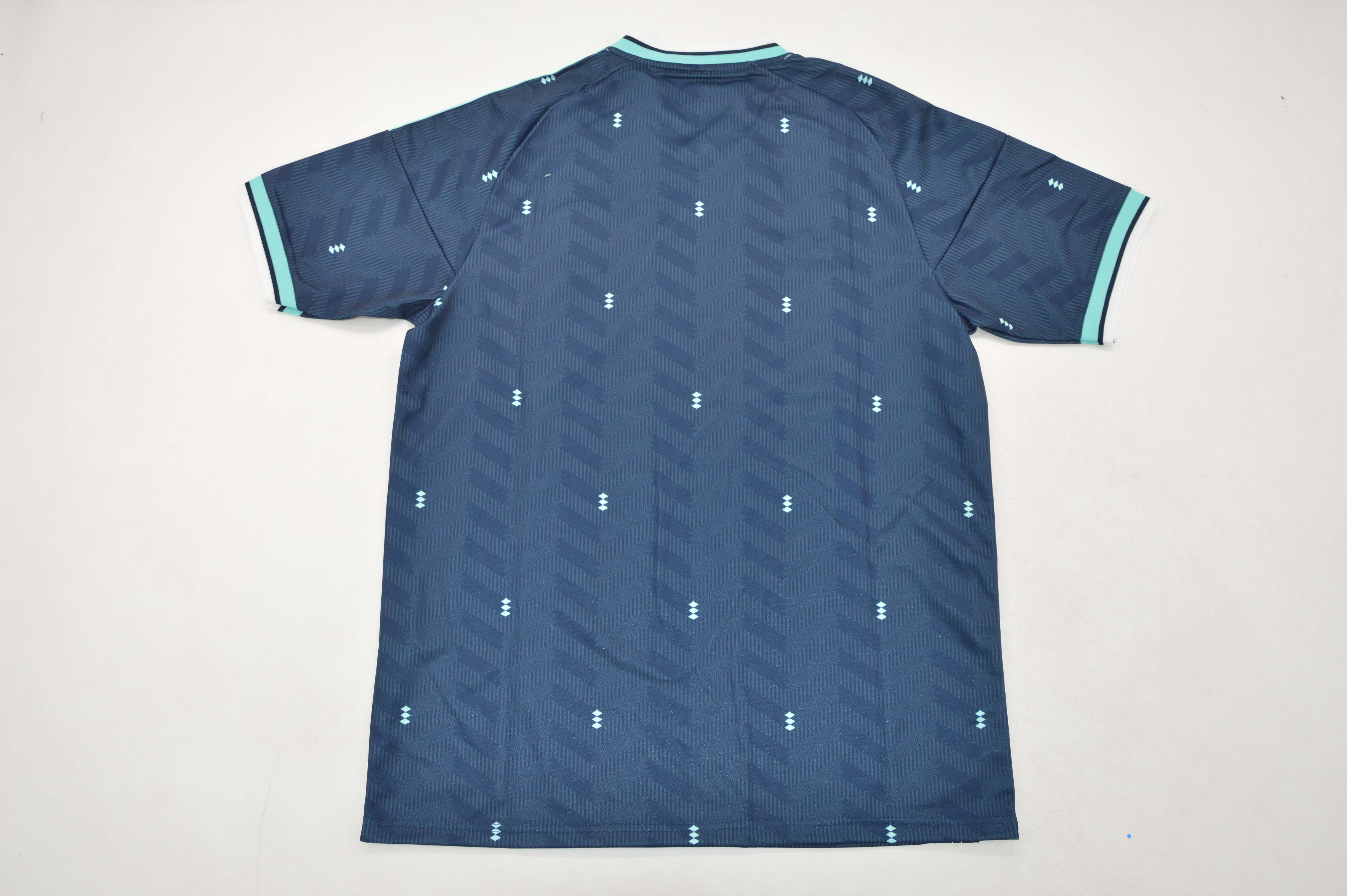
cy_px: 448
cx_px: 674
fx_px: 1178
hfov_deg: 59.5
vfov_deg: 41.6
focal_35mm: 32
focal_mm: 21
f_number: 5.6
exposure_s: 1/200
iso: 400
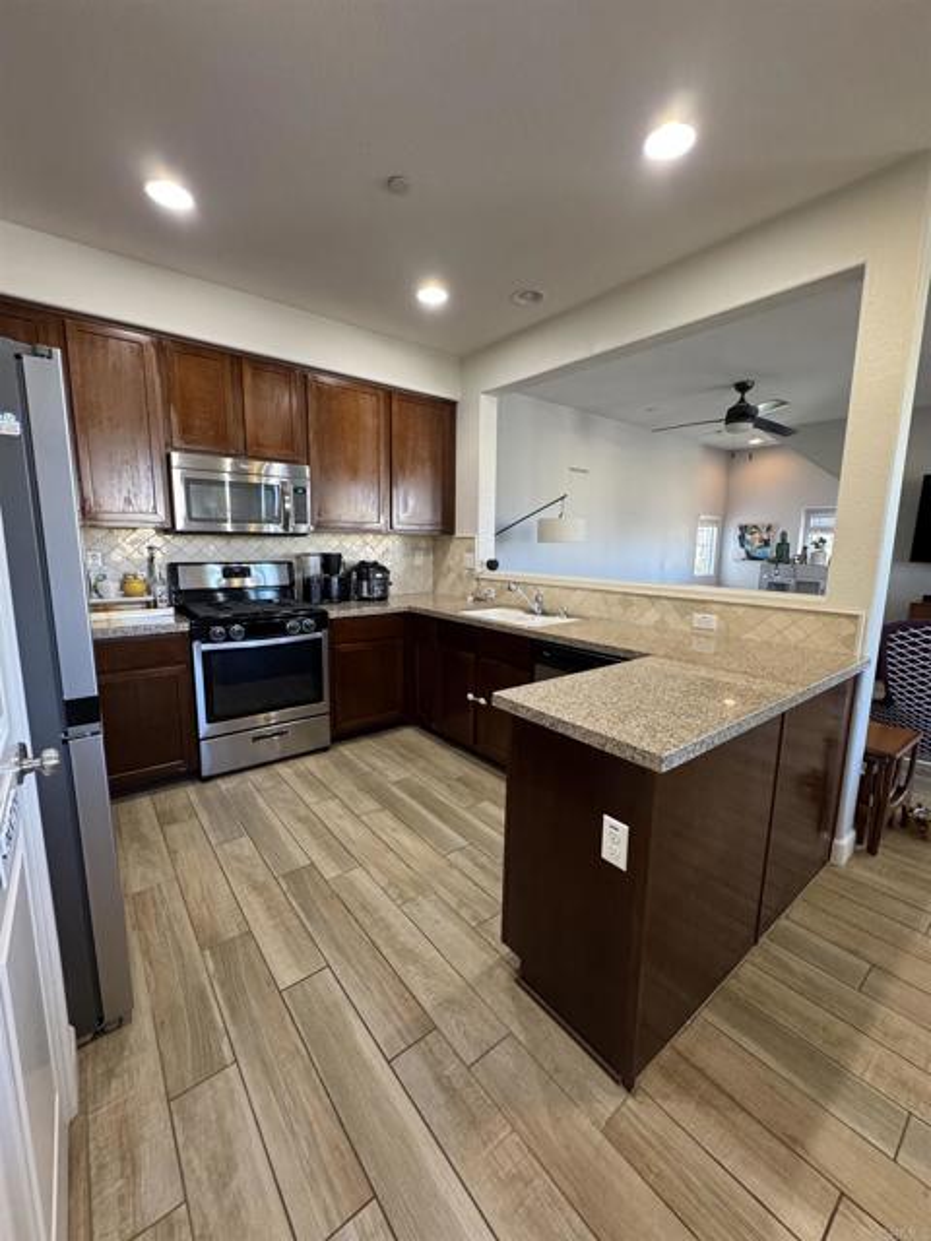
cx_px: 466
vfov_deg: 102.1
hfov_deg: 85.7
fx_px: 502
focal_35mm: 14
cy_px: 620
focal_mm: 2.22
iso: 250
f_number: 2.2
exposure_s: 1/120
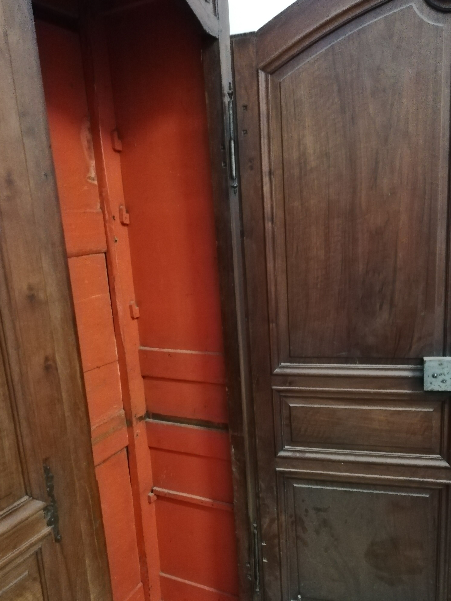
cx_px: 234
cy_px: 338
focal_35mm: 30
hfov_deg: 46.8
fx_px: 521
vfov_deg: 59.8
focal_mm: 3.81
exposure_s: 1/17.1
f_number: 2.2
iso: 1250
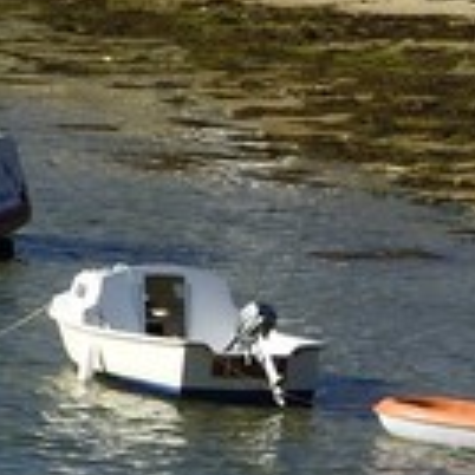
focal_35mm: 295
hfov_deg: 4.8
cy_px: 149
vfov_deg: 5.9
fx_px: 4580
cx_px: -2049
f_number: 14
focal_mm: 29
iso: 200
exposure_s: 1/250
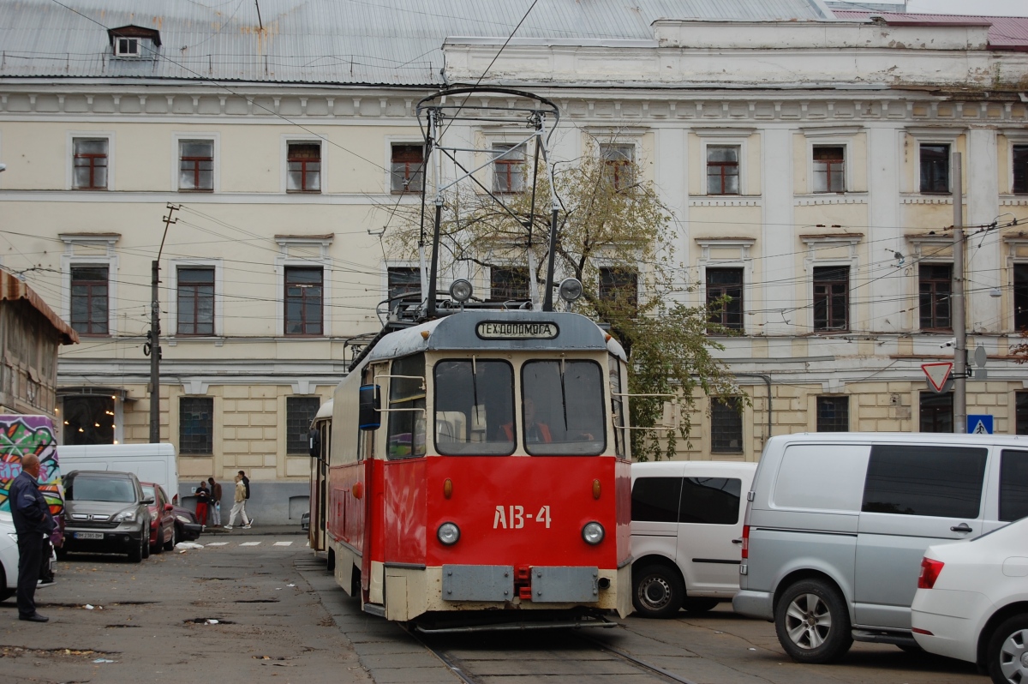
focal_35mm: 82
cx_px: 514
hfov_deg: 24.6
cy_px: 342
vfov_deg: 16.5
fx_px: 2354
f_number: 5.6
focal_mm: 55
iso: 250
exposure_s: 1/125
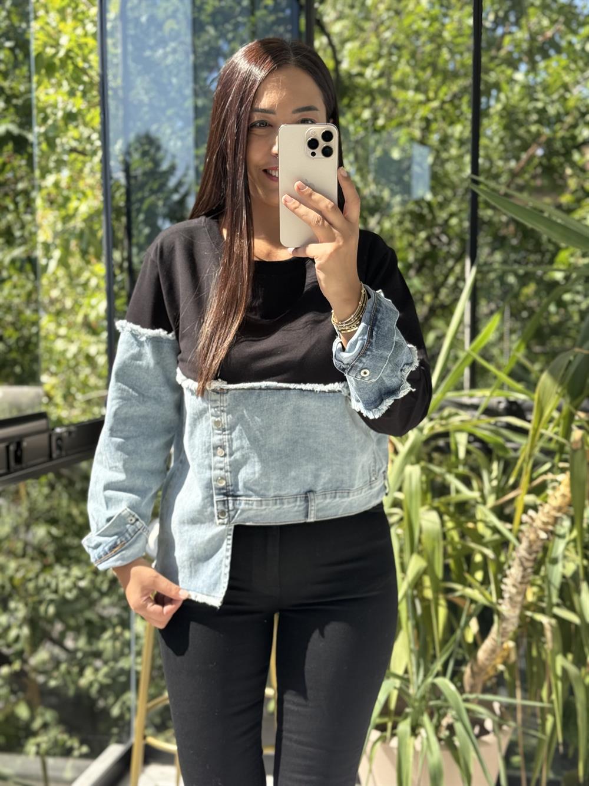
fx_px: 1089
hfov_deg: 30.3
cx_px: 294
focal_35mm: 48
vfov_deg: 39.7
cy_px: 393
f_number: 1.78
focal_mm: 6.76
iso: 80
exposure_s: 1/693
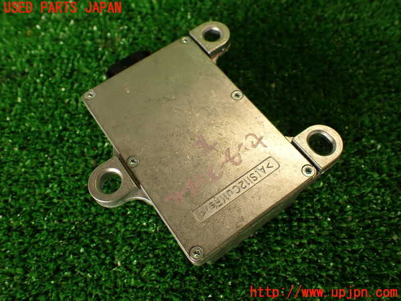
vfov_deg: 46.8
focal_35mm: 30
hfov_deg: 60.0
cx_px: 200
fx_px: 348
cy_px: 150
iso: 100
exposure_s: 1/60
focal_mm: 5.4
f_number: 2.3
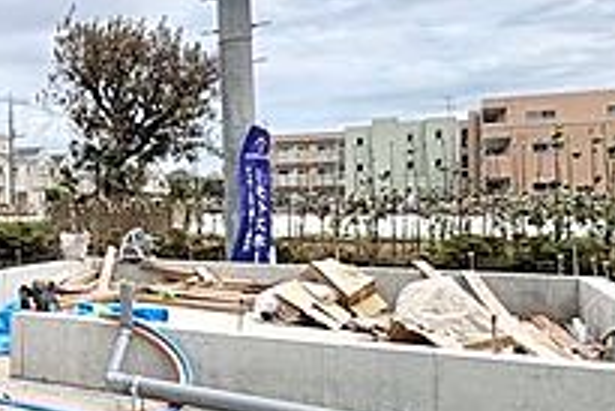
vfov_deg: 30.6
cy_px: 208
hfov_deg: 36.3
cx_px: -90
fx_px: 752
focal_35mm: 44
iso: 50
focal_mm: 2.22
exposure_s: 1/1506
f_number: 2.2
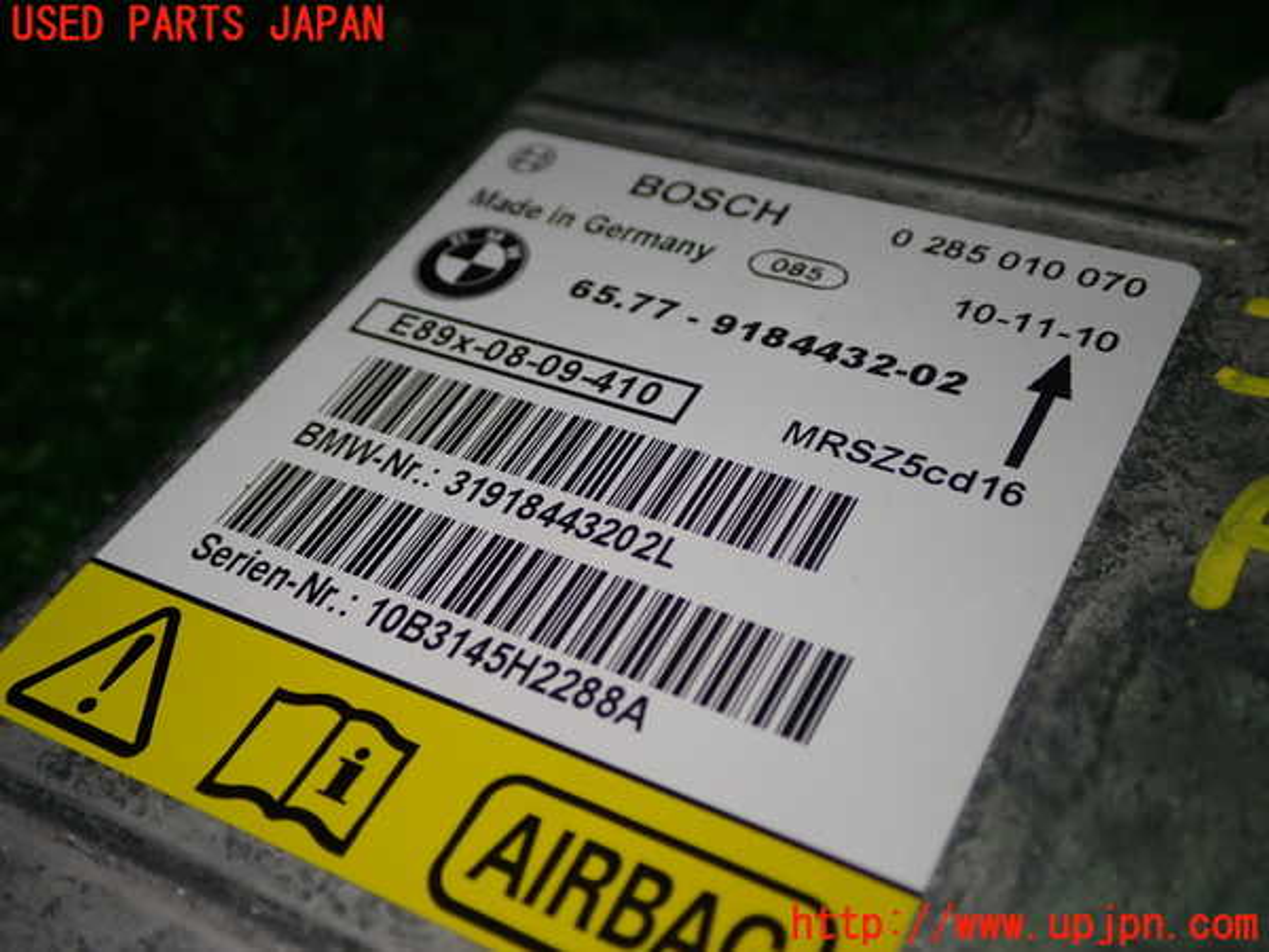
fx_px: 1503
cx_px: 634
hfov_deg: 45.8
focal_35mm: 41
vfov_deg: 35.1
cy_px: 476
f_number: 2.8
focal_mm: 7.31
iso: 160
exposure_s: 1/80
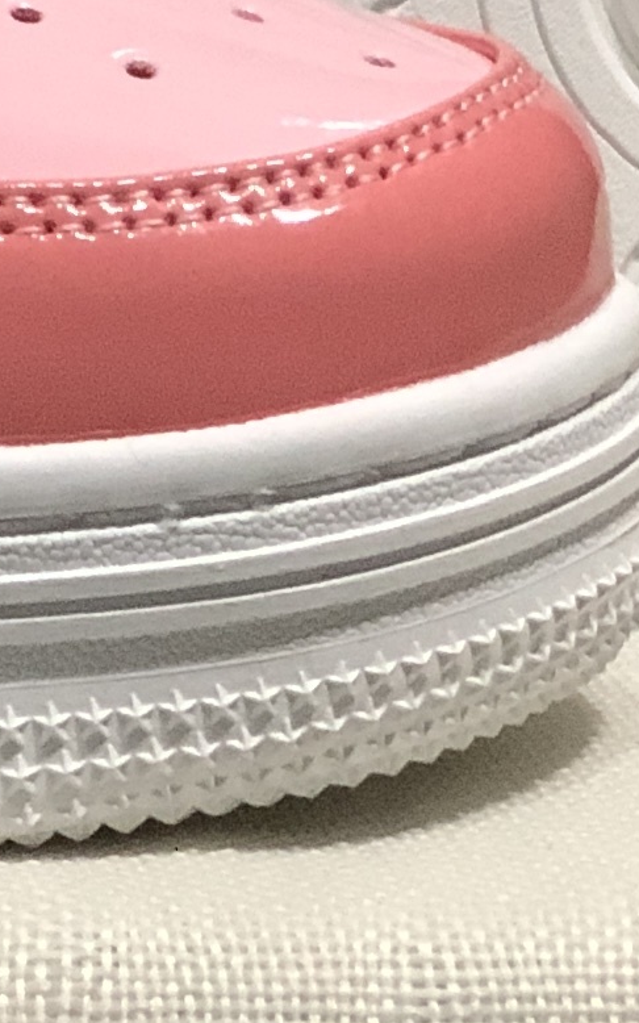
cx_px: -735
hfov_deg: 4.1
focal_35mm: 313
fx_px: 8725
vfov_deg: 6.6
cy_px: -811
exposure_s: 1/30
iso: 64
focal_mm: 6.6
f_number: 2.8
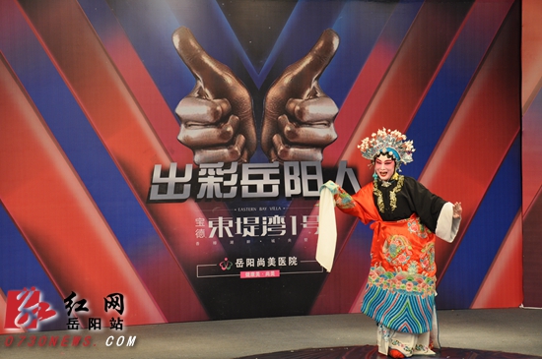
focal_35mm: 78
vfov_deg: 17.4
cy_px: 180
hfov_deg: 26.0
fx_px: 1173
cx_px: 271
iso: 500
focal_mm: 52
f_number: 5
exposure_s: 1/30
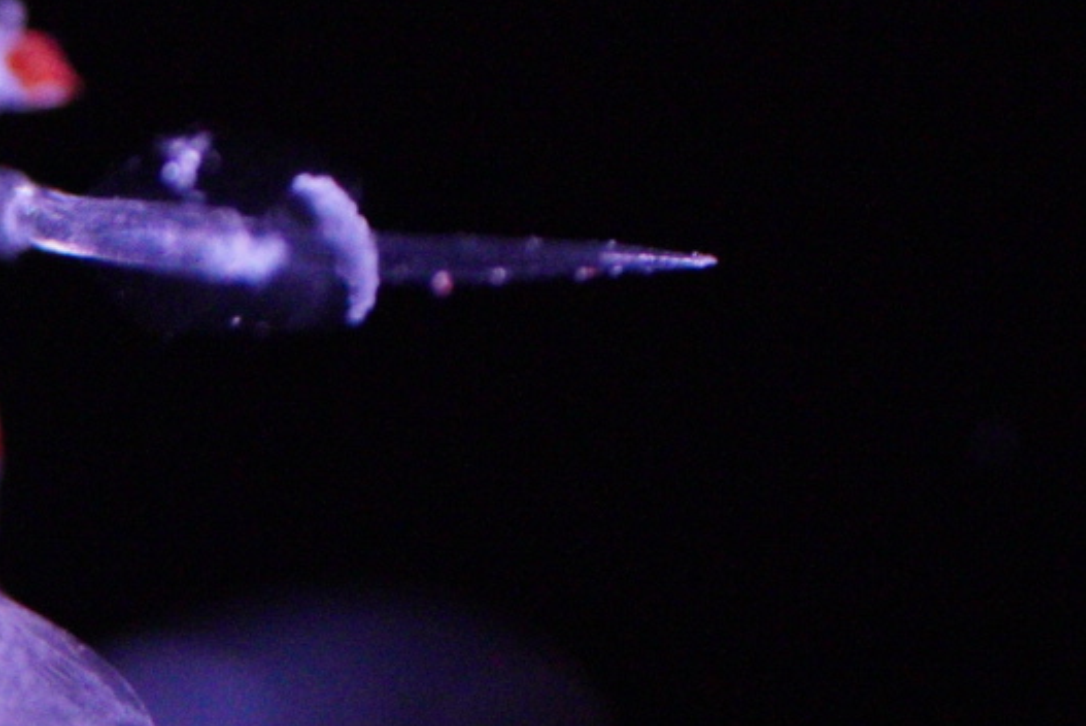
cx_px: 196
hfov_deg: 5.0
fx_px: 12495
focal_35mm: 414
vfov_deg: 3.3
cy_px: 1070
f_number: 3.5
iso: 8000
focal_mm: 90
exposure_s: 1/160
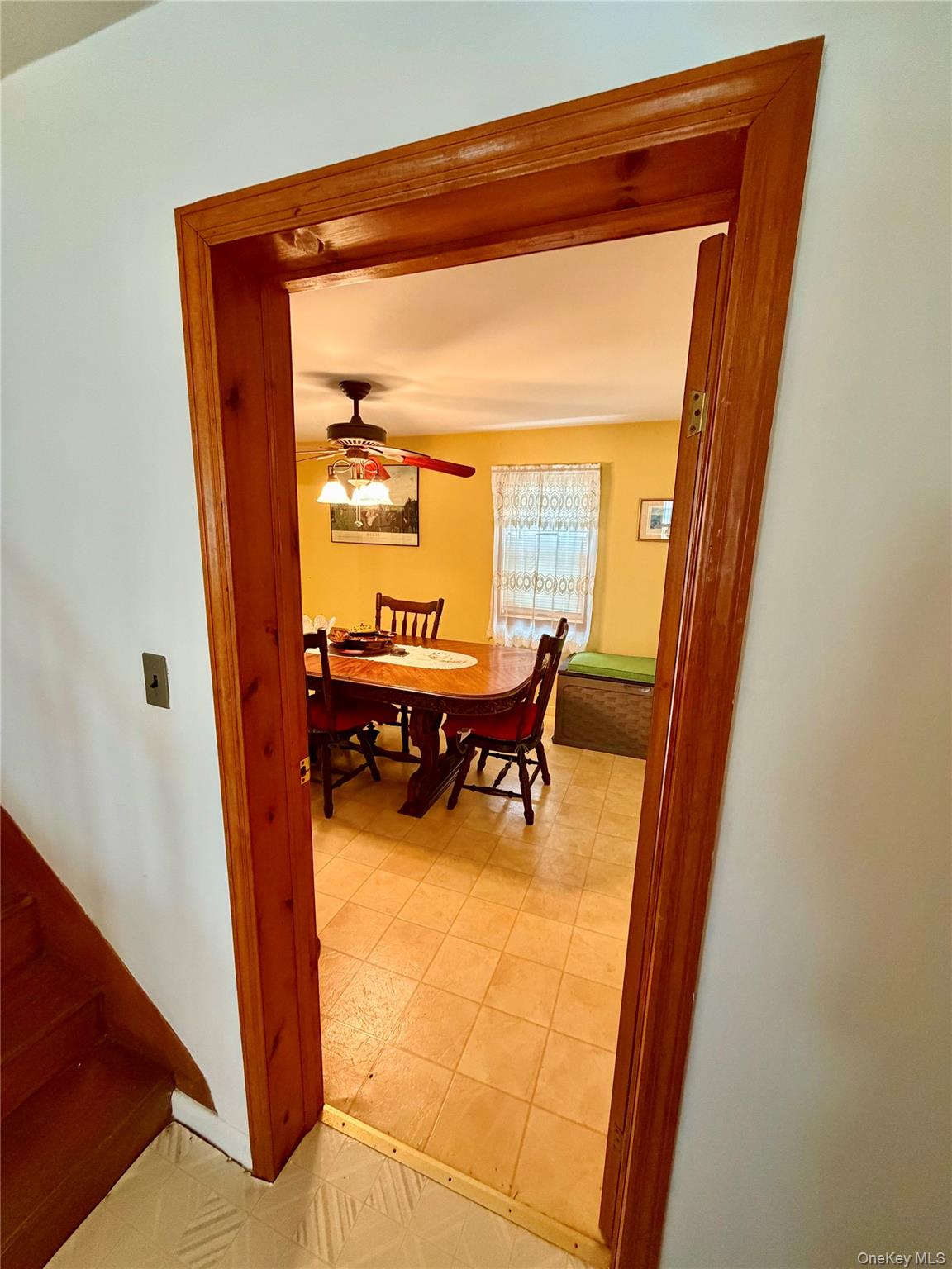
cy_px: 634
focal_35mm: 14
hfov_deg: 85.7
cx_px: 476
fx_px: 513
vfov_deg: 102.1
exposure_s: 1/60
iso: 500
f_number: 2.2
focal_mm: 2.22
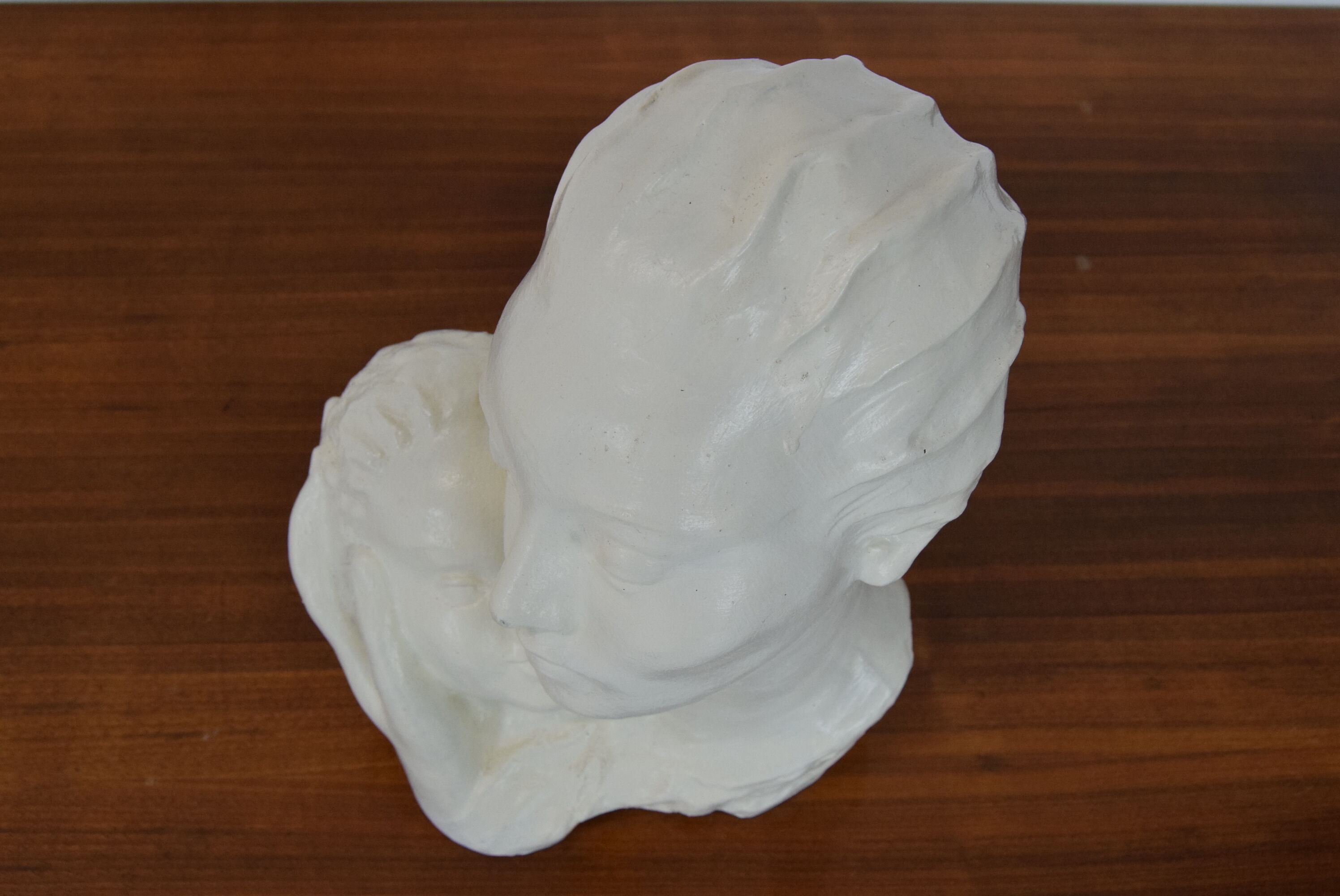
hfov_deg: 53.1
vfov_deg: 36.9
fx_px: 1341
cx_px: 670
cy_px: 448
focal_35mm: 36
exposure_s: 1/250
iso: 1600
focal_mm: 24
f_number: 8
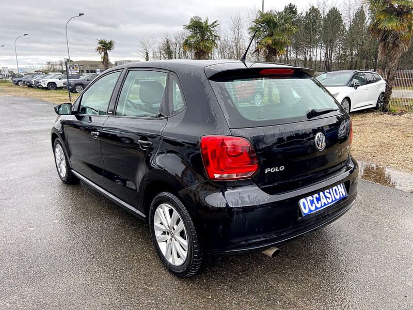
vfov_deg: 53.1
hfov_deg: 67.3
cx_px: 206
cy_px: 155
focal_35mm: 26
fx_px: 310
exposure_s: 1/177
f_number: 1.8
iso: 32
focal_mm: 4.25
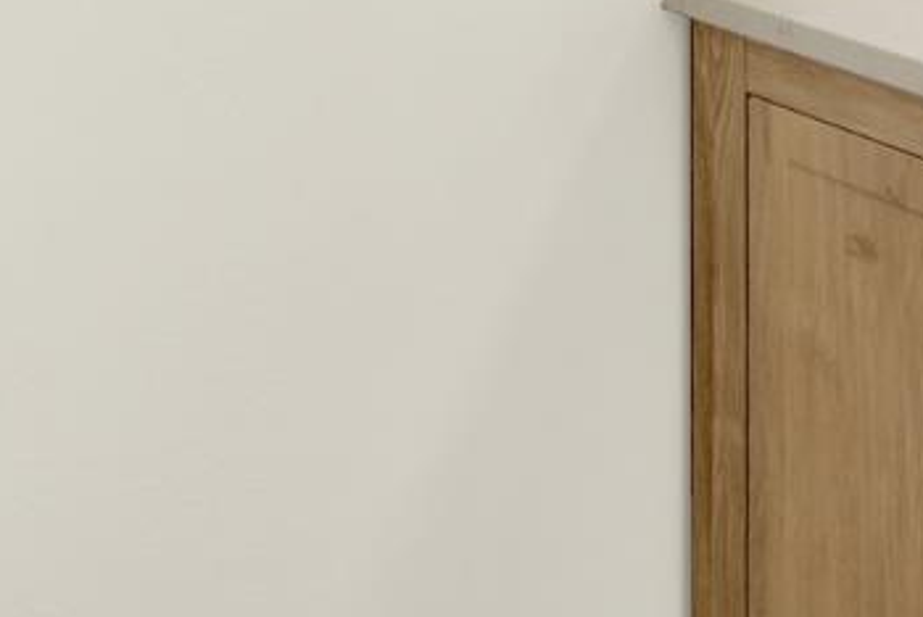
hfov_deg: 33.4
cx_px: 430
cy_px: -525
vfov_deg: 17.7
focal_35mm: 60
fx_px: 1540
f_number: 14
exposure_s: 1/15
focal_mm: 14
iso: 100
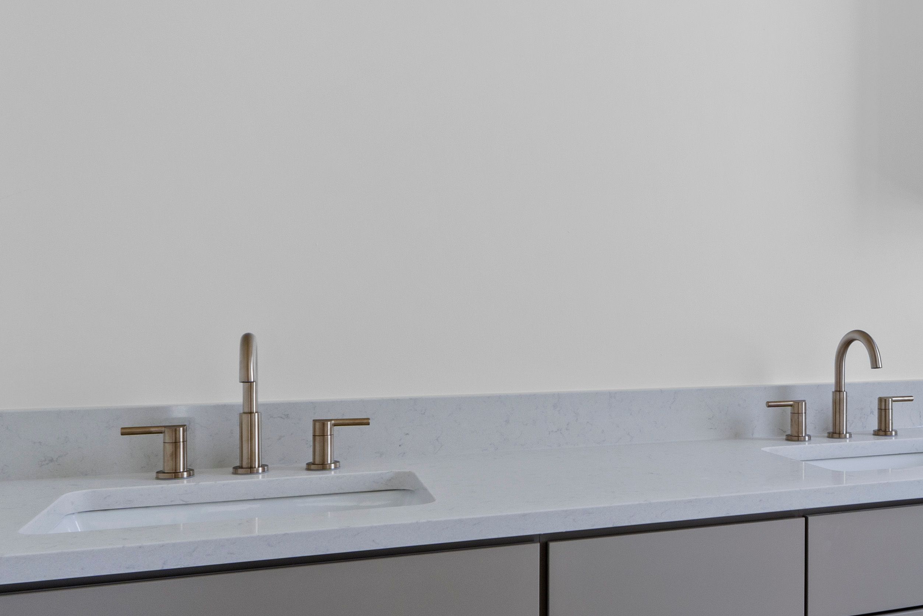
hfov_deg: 48.8
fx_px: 949
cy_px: 340
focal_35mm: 37
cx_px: 745
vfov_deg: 35.9
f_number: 11
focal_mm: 10
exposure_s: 2.5
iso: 250
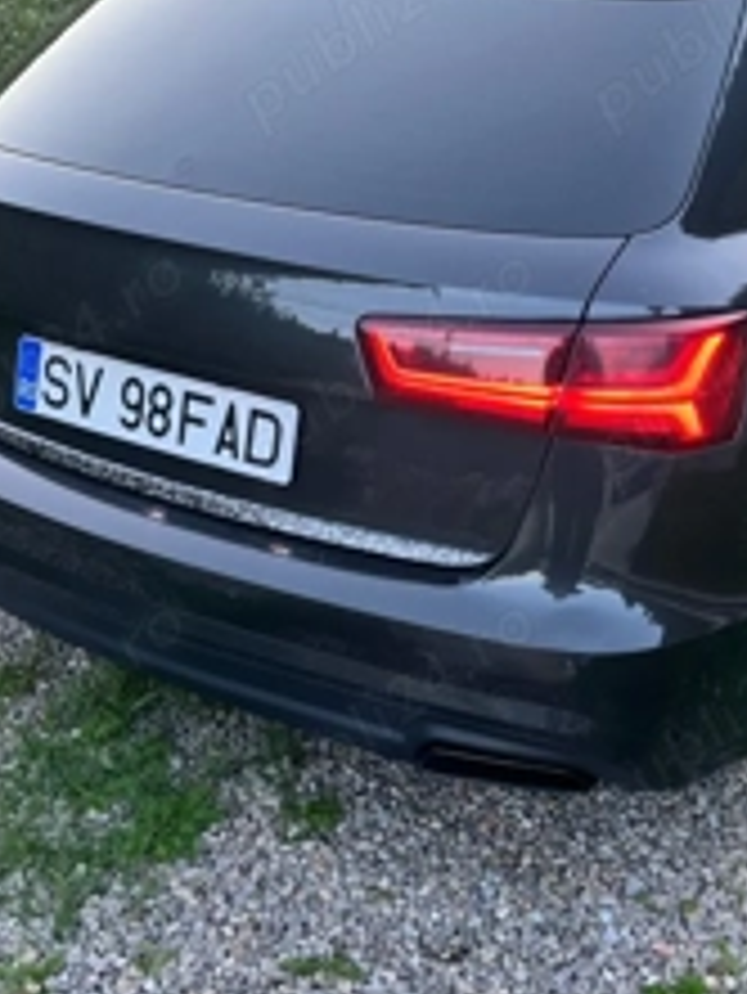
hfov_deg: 30.7
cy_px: 418
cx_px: 477
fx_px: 1351
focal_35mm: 47
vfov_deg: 40.3
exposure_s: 1/121
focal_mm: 5.1
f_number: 1.6
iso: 64
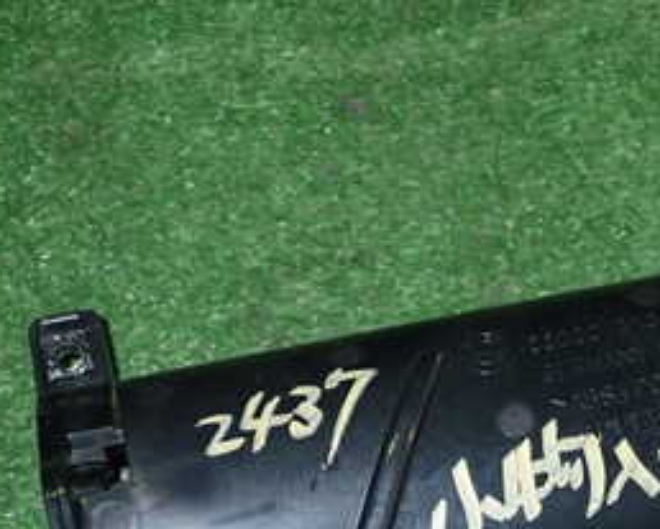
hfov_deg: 26.8
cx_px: 614
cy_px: 514
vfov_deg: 21.8
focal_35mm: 68
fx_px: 1330
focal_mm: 5.4
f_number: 6.3
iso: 400
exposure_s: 1/30
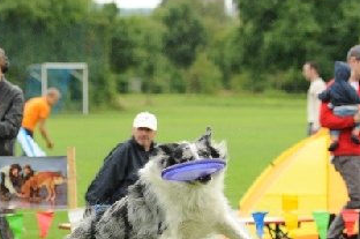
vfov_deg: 4.4
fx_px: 3075
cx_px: -16
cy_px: 278
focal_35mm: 308
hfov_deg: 6.7
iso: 500
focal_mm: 80
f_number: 2.8
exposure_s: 1/1000
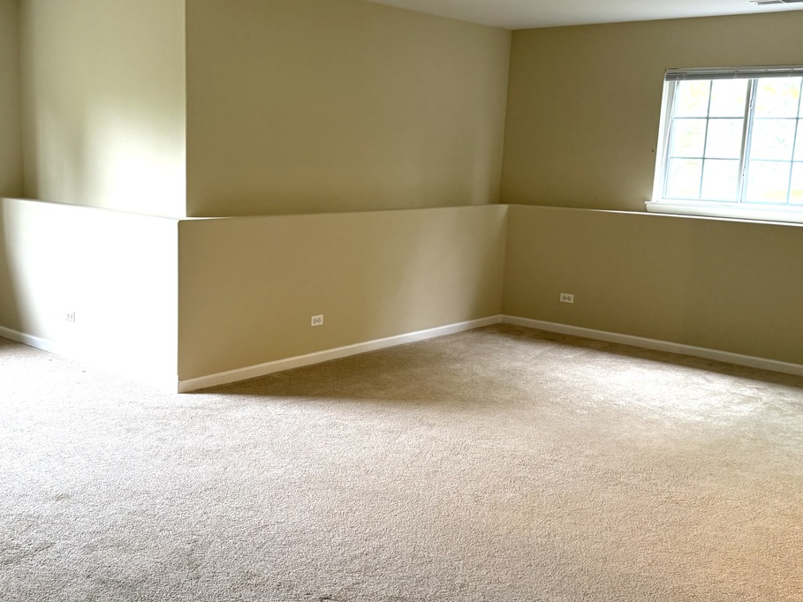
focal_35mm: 38
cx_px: 322
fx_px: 882
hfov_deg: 48.7
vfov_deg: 37.7
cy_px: 298
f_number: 1.78
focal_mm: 6.76
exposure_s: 1/60
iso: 160
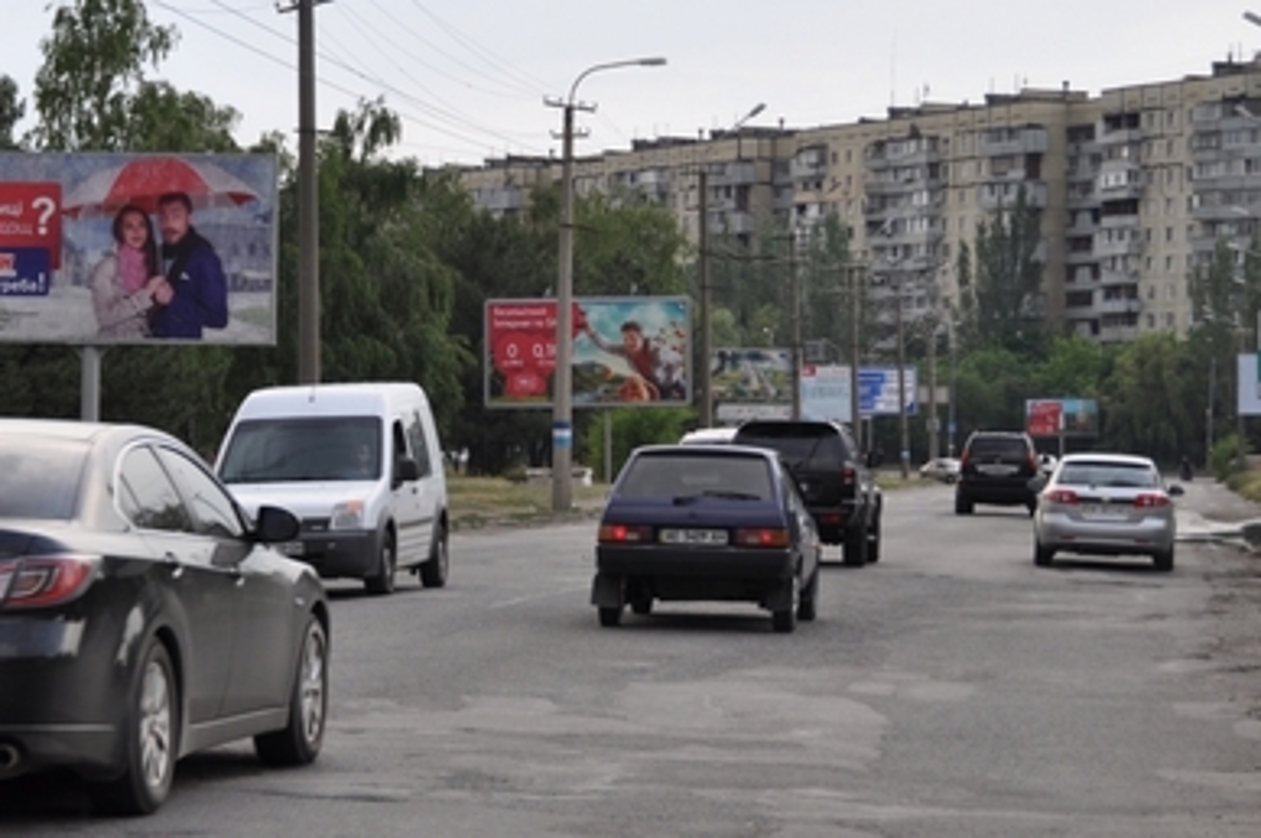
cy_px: 346
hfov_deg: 17.1
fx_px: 4200
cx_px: 596
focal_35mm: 120
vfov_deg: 11.4
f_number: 6.3
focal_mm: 56
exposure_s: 1/160
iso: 200
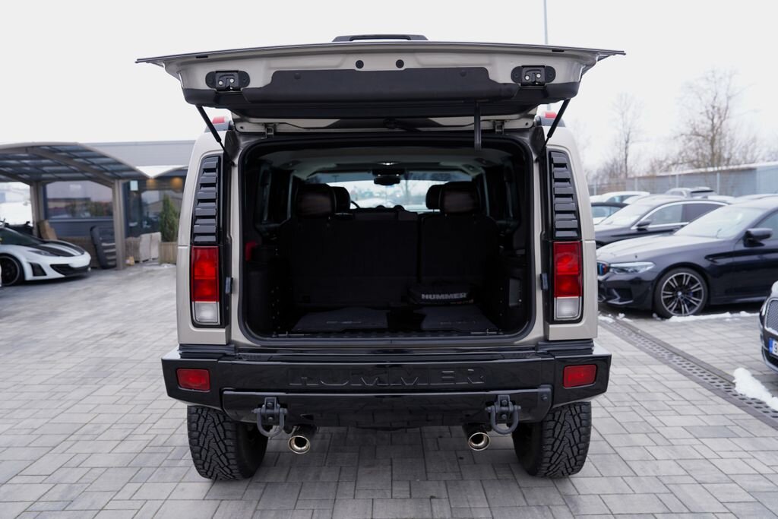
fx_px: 562
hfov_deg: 69.4
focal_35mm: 26
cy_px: 260
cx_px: 389
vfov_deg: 49.6
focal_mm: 26
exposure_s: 1/60
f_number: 4
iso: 100
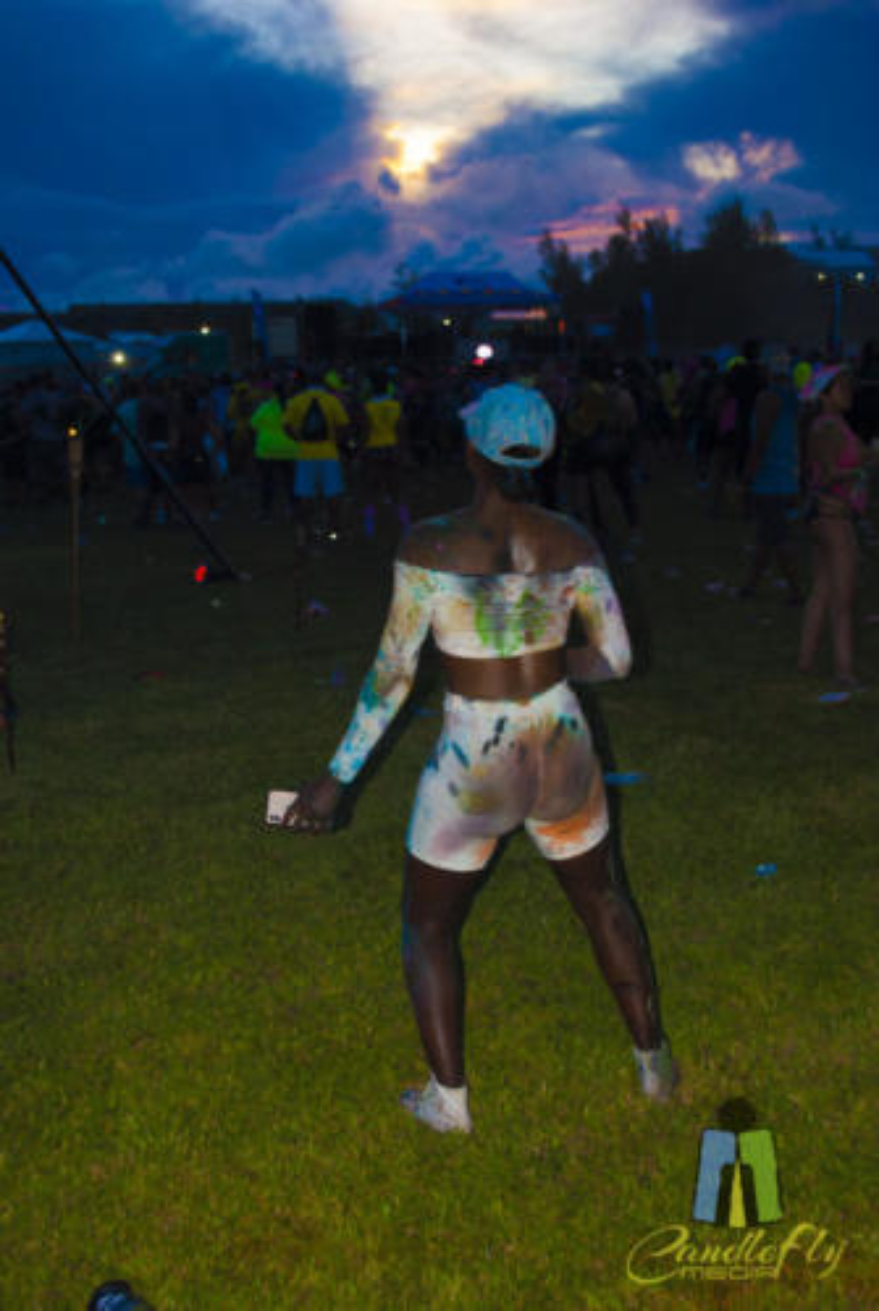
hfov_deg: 32.0
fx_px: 1533
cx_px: 440
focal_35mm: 42
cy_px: 656
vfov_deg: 46.3
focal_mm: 28
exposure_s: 1/60
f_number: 4.5
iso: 200
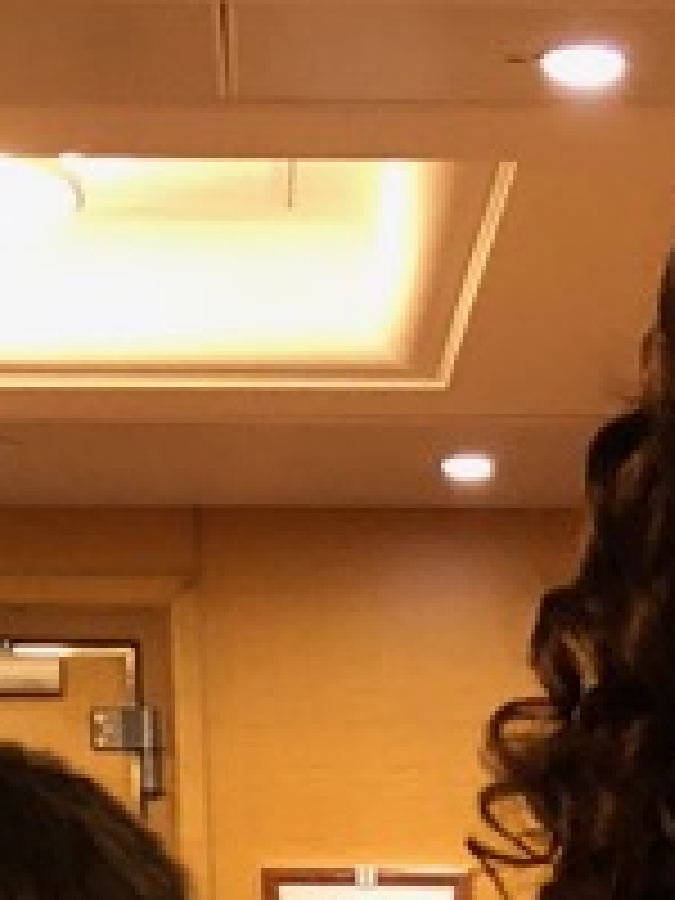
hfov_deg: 8.2
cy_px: 2196
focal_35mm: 179
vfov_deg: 9.7
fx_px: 4654
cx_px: 778
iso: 100
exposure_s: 1/12
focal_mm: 4
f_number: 1.8
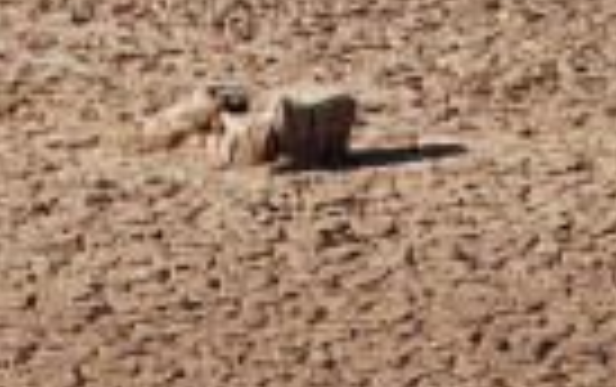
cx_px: -1016
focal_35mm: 1053
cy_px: -997
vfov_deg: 1.2
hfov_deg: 2.0
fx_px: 17700
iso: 100
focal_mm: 92
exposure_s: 1/40
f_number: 16
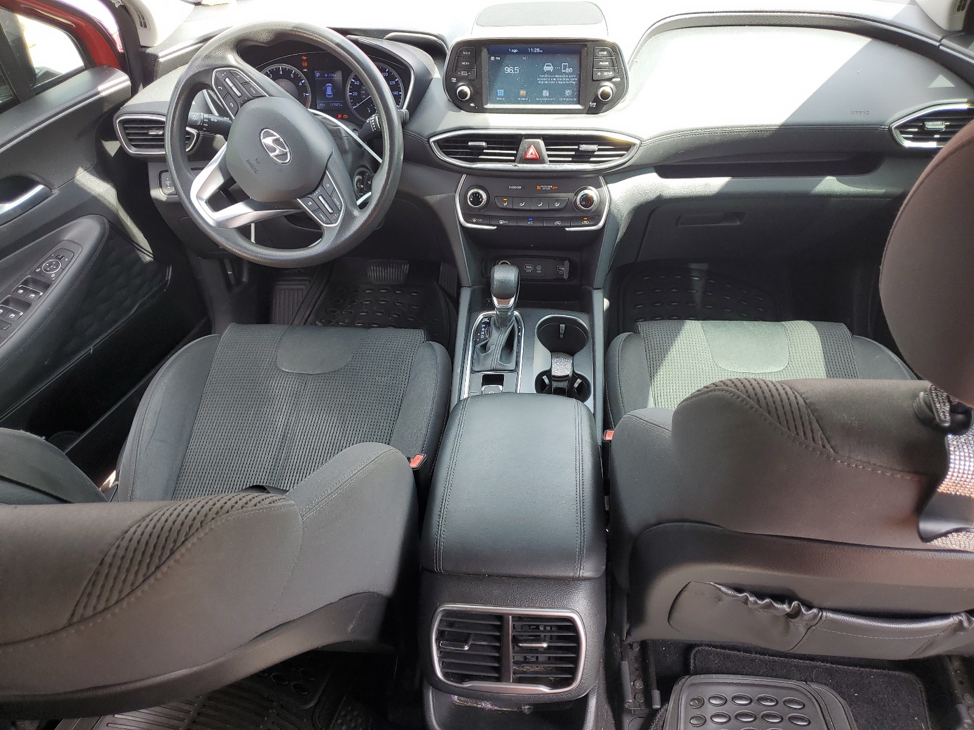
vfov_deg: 53.1
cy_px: 365
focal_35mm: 26
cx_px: 487
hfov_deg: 67.3
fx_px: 732
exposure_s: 1/172
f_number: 1.5
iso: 50
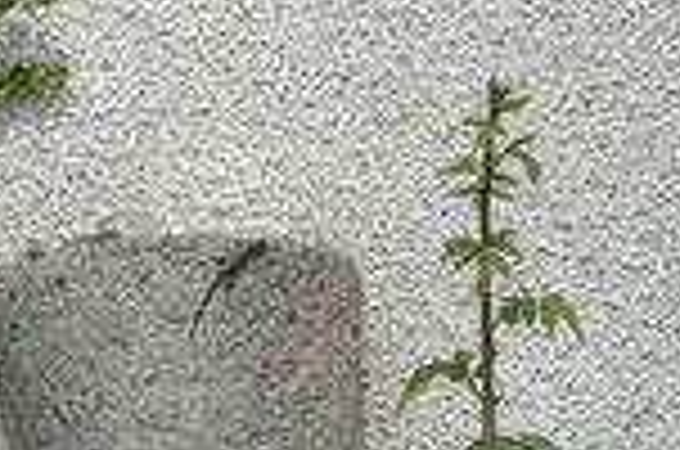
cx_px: 86
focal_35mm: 473
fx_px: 8909
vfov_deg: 2.9
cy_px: 594
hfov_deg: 4.4
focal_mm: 95
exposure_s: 1/500
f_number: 6.3
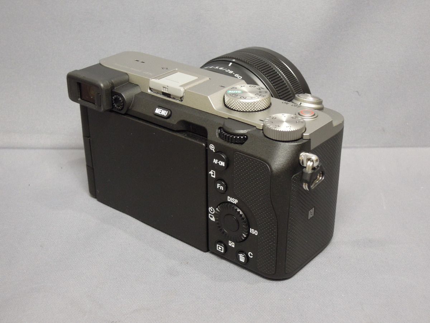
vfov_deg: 26.6
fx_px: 683
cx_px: 215
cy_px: 162
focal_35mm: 55
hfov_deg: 34.9
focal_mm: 9.9
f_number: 4
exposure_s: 1/25
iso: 400
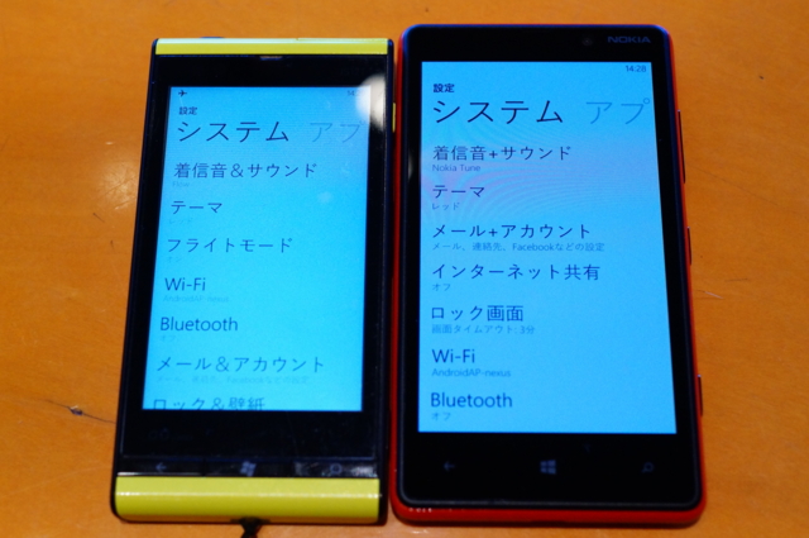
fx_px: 1167
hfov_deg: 38.2
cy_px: 269
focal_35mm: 52
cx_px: 404
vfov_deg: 25.9
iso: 1600
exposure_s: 1/30
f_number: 4
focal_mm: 35
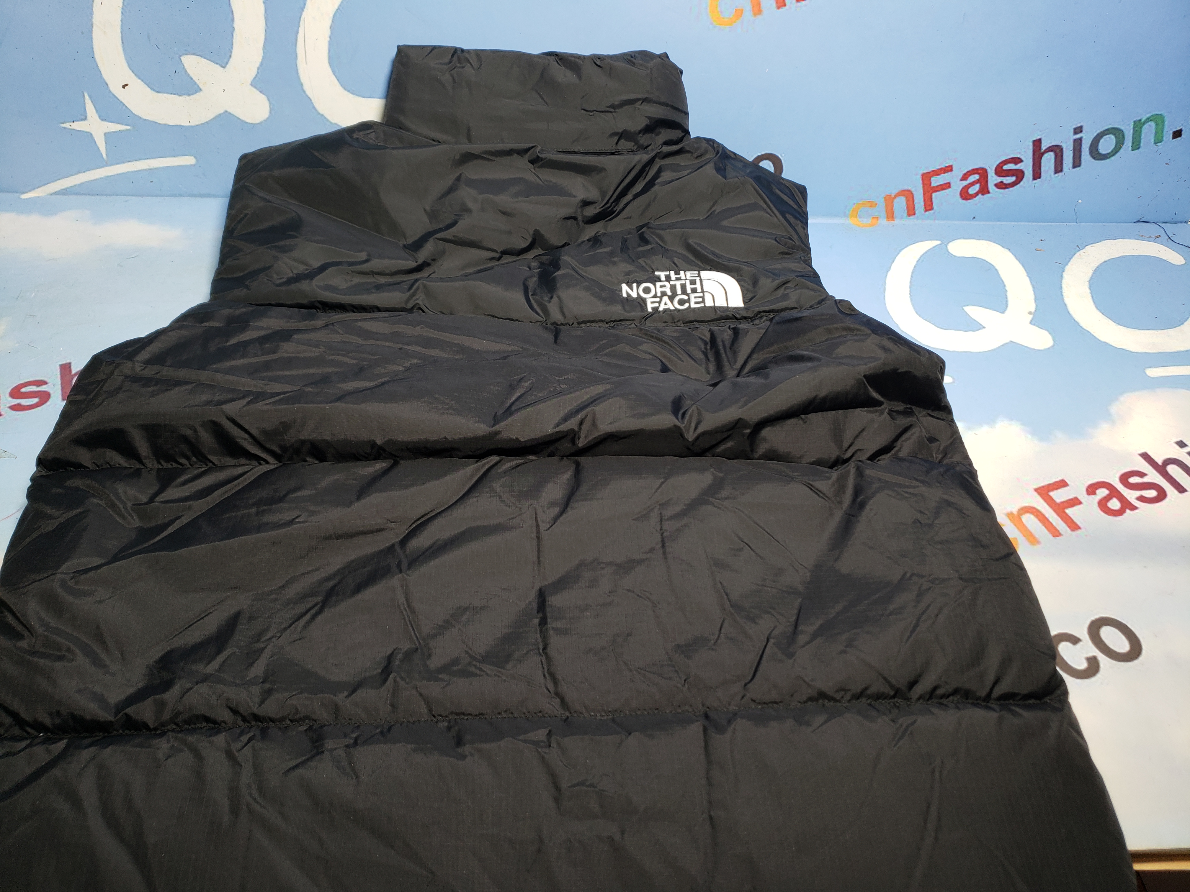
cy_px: 446
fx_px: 894
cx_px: 595
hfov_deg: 67.3
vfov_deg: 53.1
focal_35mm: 26
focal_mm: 4.3
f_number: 1.5
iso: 50
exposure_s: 1/188
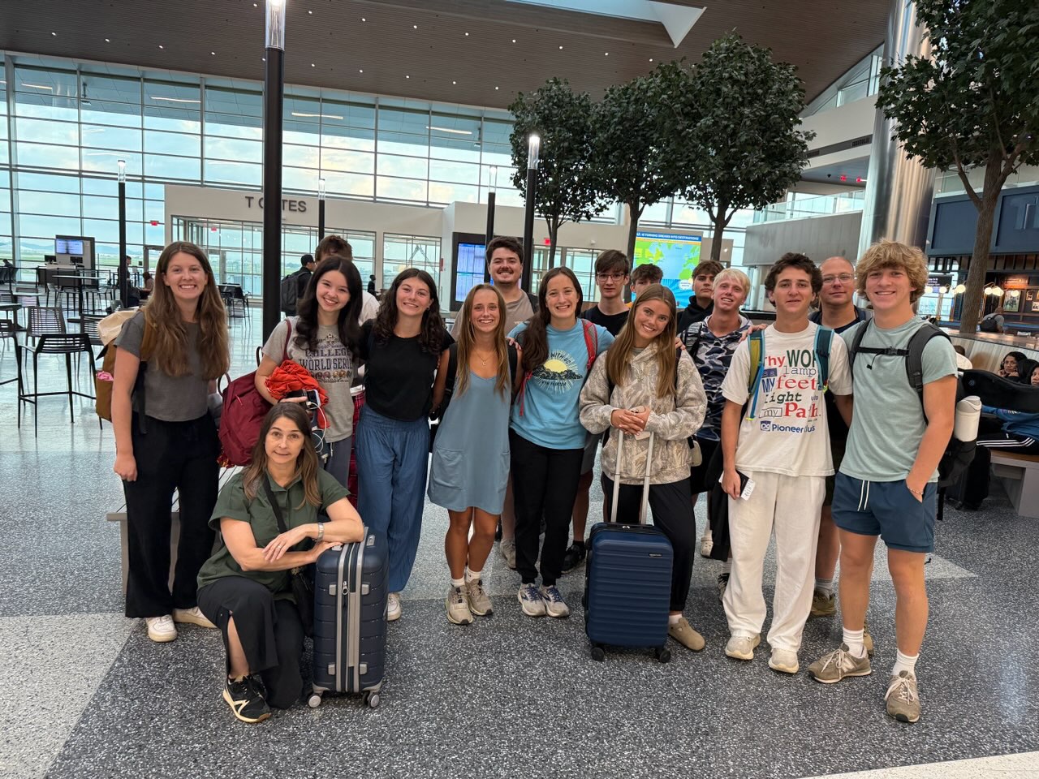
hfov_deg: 71.6
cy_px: 390
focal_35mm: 24
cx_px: 520
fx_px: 720
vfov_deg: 56.8
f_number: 1.78
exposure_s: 1/120
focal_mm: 6.76
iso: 250
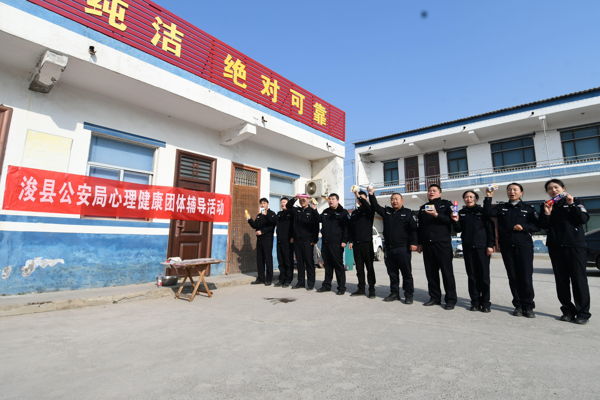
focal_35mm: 18
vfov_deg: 67.4
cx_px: 300
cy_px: 200
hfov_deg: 90.0
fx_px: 300
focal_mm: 12
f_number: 9
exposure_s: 1/320
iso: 160
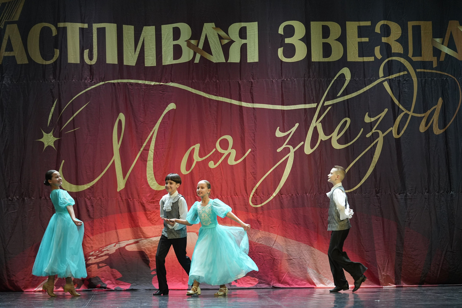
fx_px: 1732
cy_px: 154
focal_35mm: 135
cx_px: 231
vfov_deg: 10.2
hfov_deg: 15.2
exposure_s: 1/400
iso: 2000
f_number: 2.8
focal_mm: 135
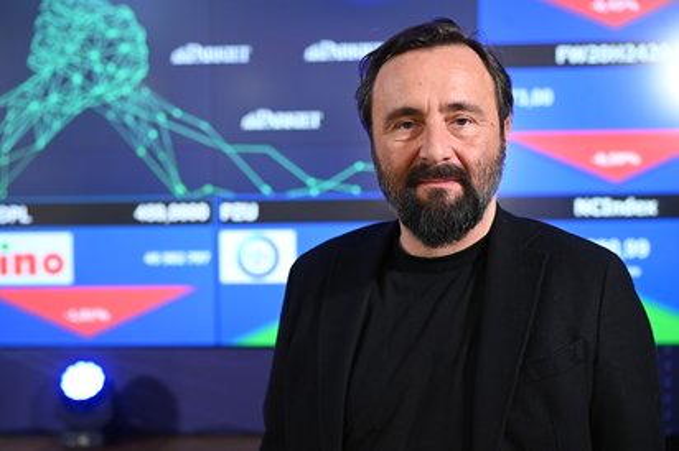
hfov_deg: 32.9
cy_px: 226
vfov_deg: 22.2
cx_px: 340
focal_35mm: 61
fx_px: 1150
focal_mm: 61
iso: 3200
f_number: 4
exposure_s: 1/200
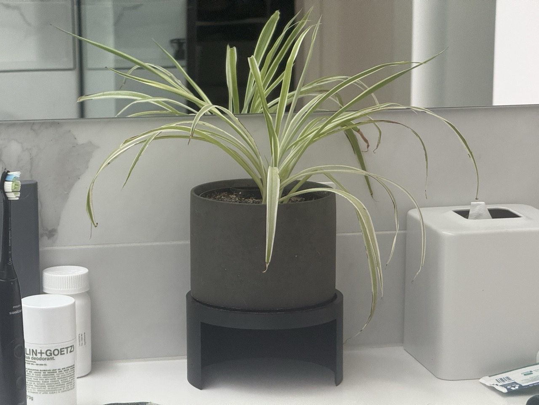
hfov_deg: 16.4
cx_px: 270
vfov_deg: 12.3
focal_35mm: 120
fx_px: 1869
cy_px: 202
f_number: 2.8
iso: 250
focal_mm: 15.66
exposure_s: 1/72
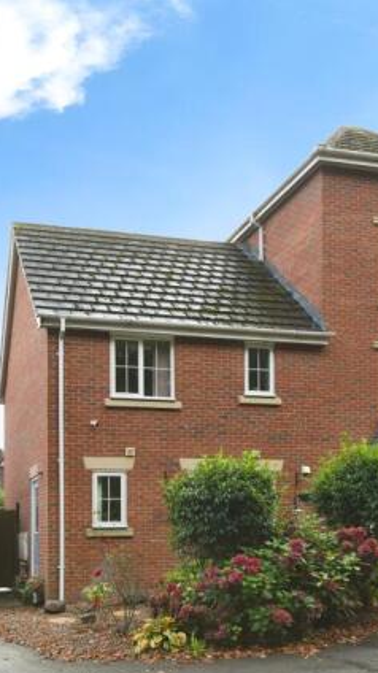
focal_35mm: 34
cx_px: 77
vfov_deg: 58.0
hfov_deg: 33.6
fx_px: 607
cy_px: 345
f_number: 8
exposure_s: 1/320
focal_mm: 14
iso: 400
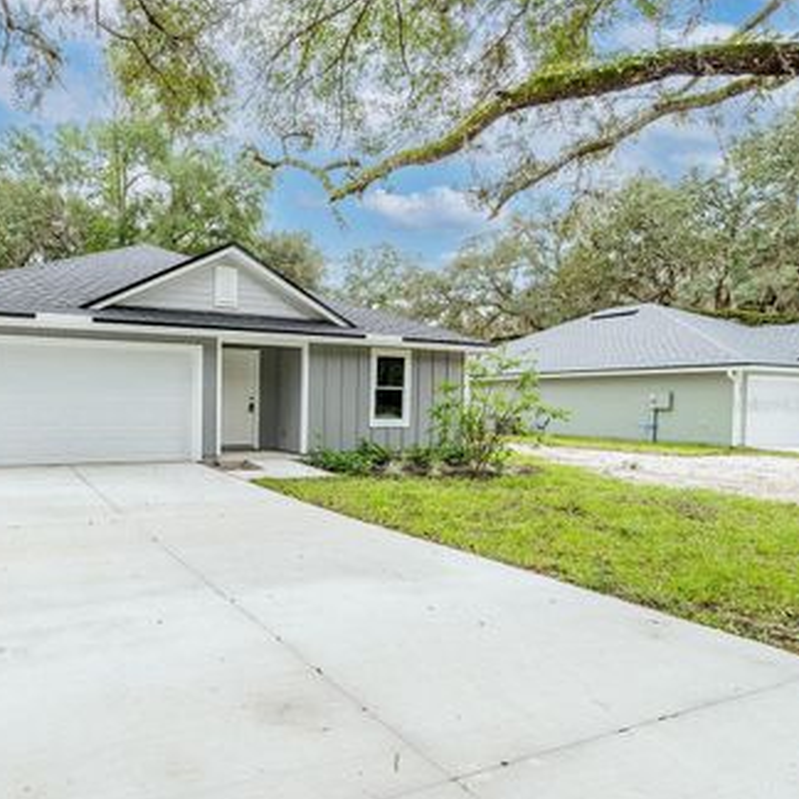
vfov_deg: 72.1
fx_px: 548
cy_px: 404
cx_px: 190
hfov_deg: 67.1
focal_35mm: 21
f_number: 9
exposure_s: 1/1000
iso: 400
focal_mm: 16
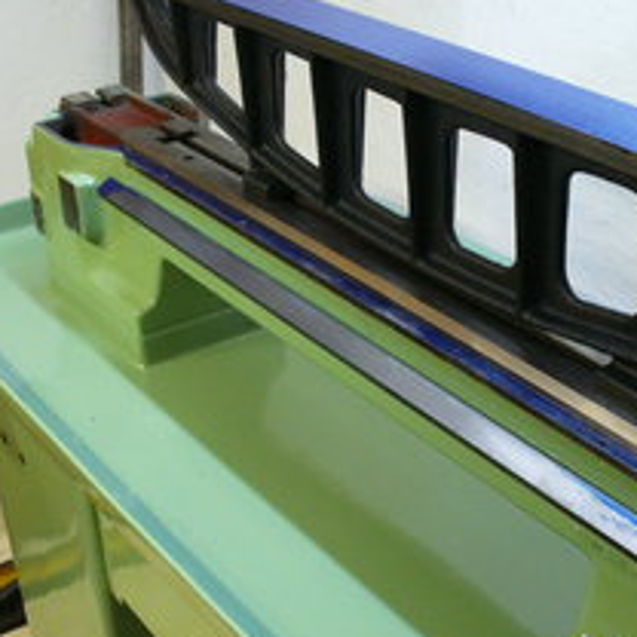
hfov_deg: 27.1
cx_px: 438
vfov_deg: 27.2
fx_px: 1312
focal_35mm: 63
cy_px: 407
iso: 200
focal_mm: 6.1
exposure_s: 1/20
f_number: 2.8
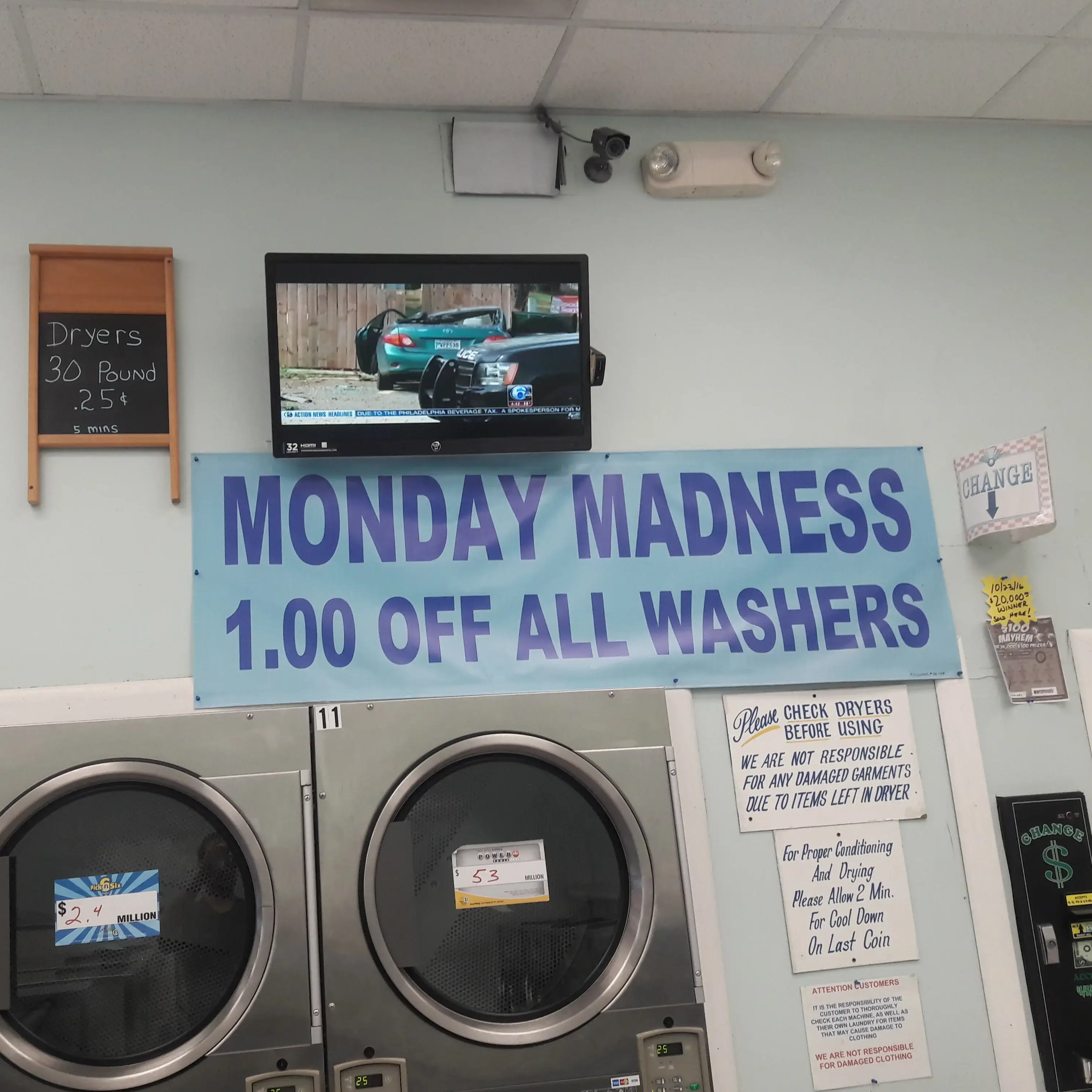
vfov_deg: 48.5
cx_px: 422
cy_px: 542
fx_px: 1213
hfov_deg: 48.1
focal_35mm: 34
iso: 64
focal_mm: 3.7
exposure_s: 1/33
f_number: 1.9
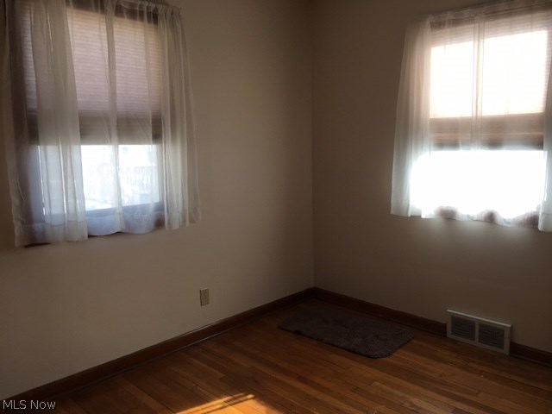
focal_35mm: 29
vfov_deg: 48.2
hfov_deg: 61.7
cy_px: 207
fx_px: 462
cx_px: 276
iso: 32
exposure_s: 1/120
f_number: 2.2
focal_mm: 4.15
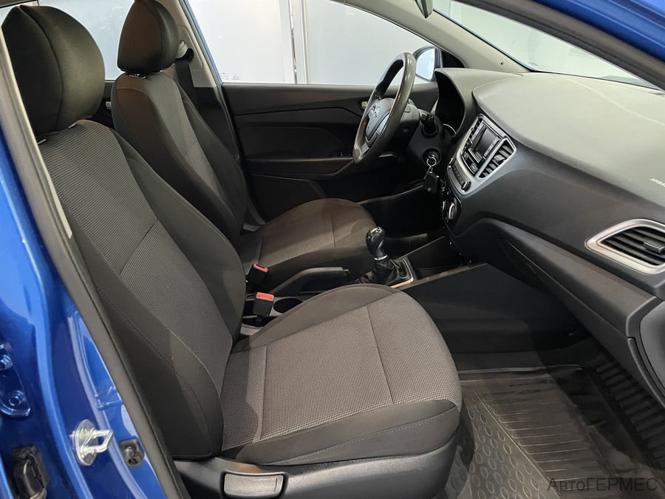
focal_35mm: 26
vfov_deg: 53.1
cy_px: 250
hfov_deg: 67.3
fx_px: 499
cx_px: 332
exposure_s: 1/25
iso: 640
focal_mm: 4.2
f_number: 1.6
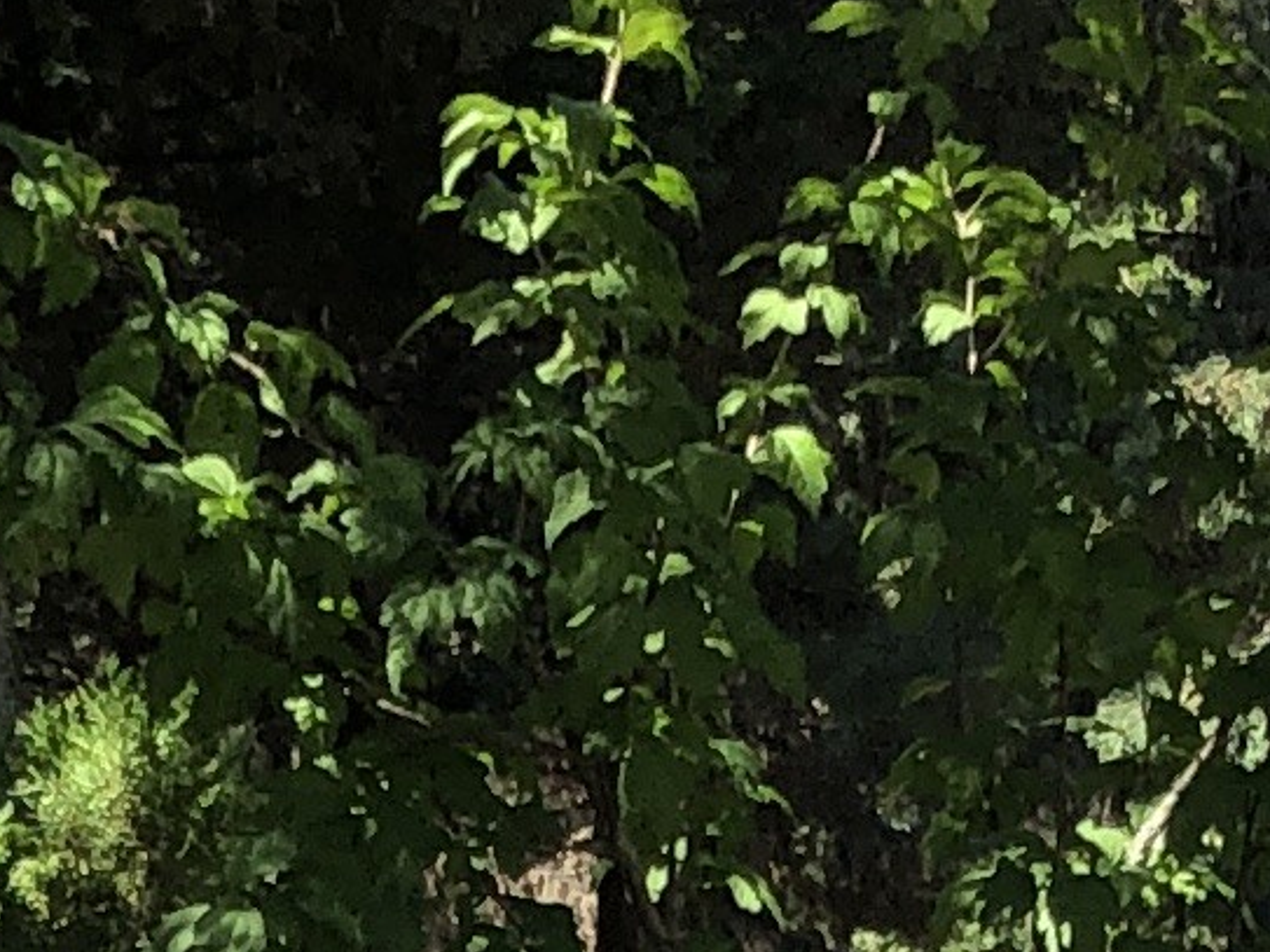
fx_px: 7629
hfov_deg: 9.5
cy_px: 2769
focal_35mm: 208
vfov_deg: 6.6
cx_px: 339
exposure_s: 1/440
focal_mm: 3.99
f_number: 1.8
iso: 20
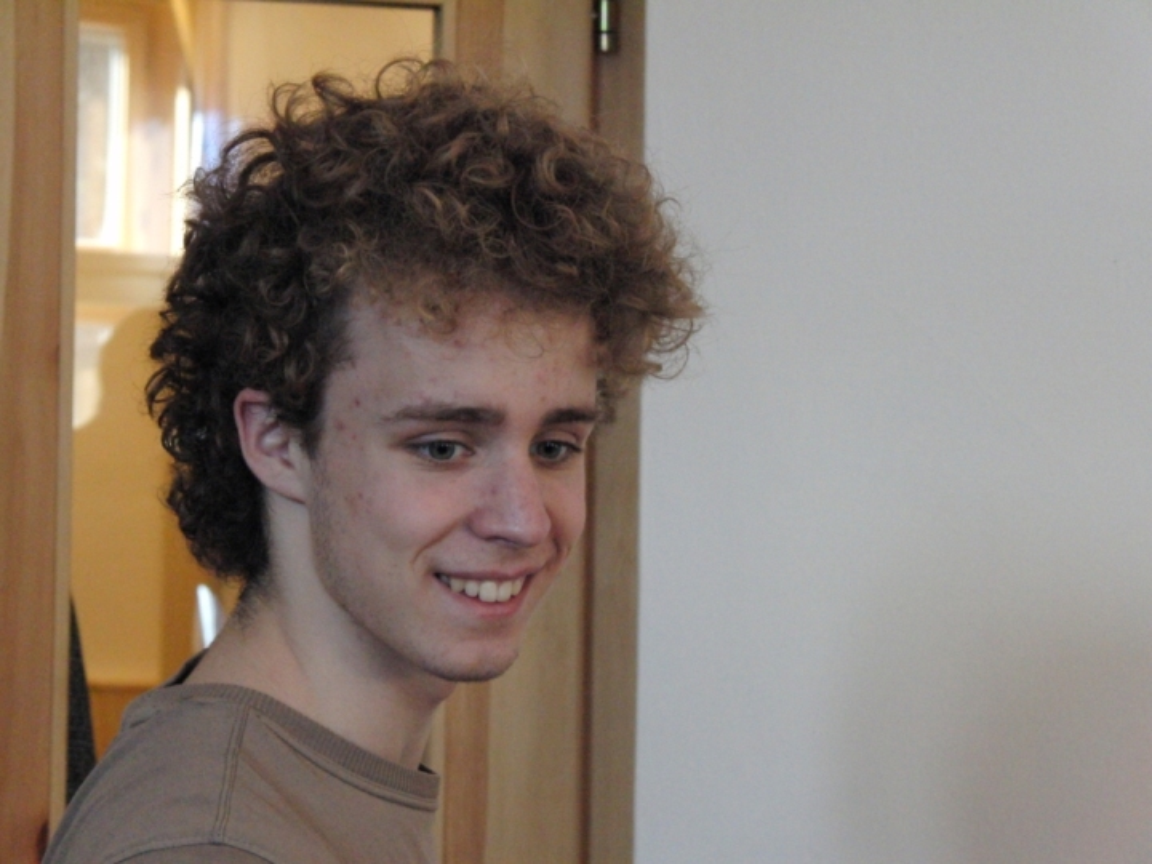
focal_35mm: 107
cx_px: 576
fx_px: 3561
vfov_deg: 13.8
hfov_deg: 18.4
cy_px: 432
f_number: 3.8
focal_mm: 21.8
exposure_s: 1/125
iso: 800
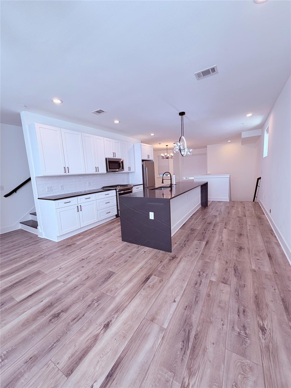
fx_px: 157
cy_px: 194
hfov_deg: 85.7
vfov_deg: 102.1
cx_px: 146
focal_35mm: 14
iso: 80
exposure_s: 1/120
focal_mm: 2.22
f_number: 2.2
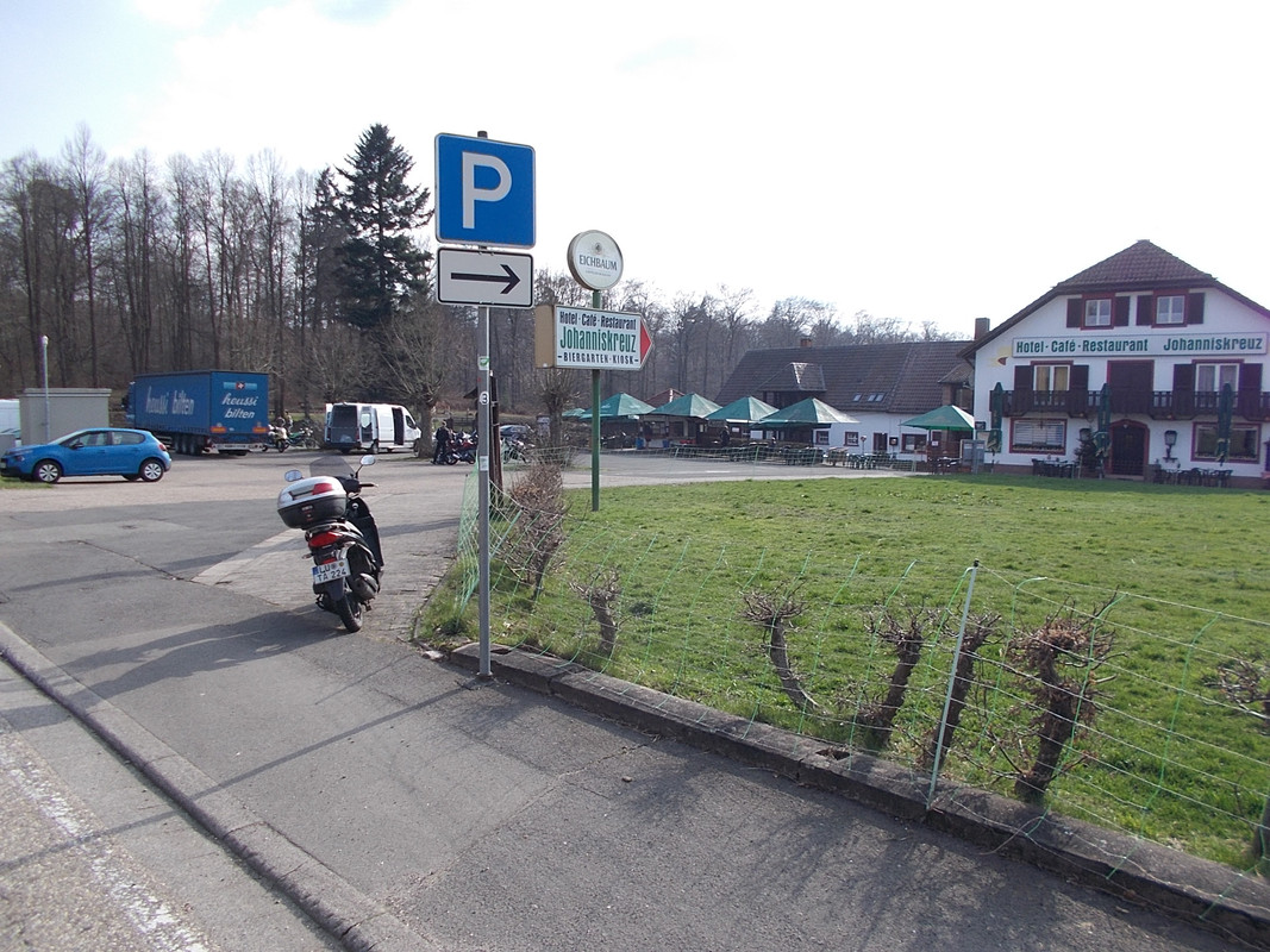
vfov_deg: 53.1
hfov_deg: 67.3
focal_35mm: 26
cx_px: 635
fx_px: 954
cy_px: 476
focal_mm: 4.6
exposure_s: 1/100
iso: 80
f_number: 8
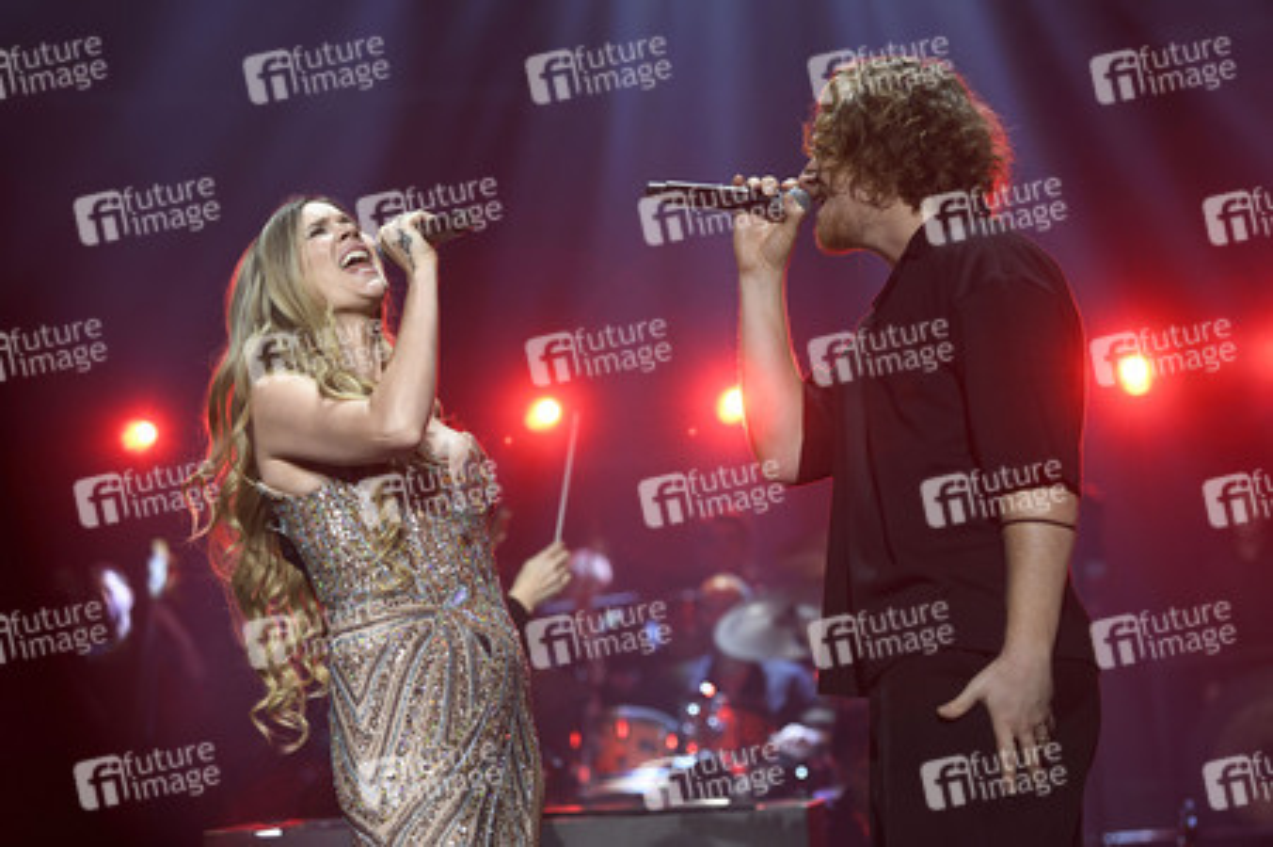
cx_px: 636
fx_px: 3957
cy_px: 424
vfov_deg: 12.2
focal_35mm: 112
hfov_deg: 18.3
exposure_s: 1/500
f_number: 4
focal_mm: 112
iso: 1600
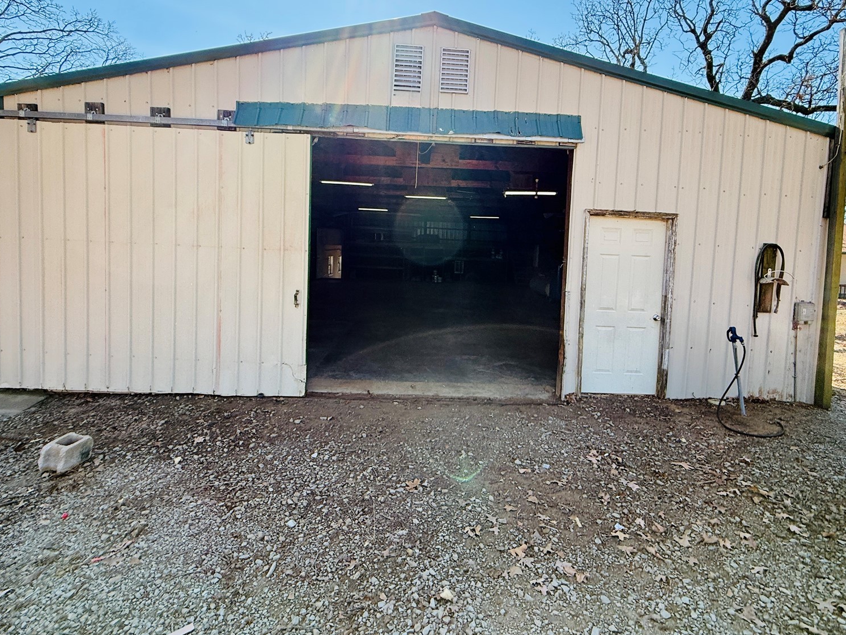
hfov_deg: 87.7
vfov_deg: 71.0
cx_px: 436
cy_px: 263
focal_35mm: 18
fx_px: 440
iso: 64
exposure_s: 1/522
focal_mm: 2.22
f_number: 2.2
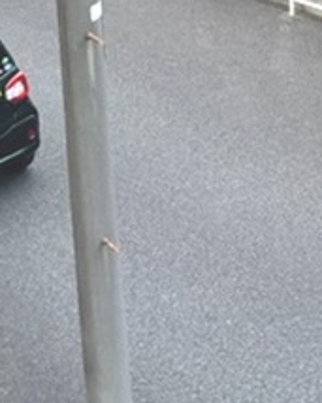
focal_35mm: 83
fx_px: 989
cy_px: -192
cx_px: 447
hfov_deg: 17.1
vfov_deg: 20.0
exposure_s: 1/256
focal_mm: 4.2
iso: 32
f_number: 1.6
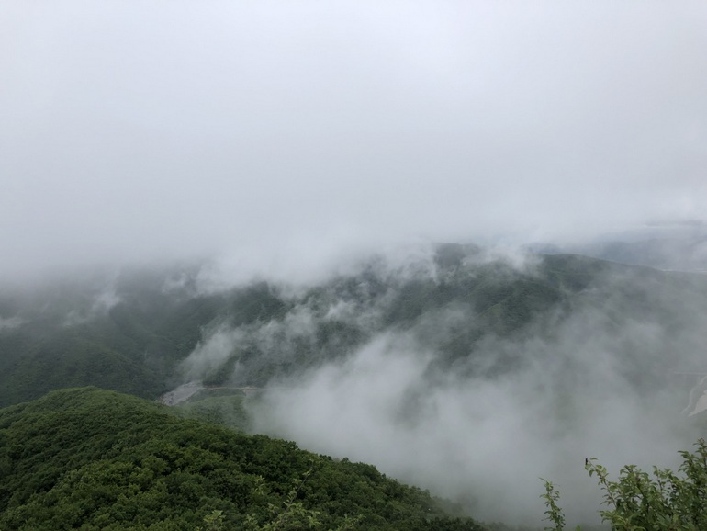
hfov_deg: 63.4
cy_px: 266
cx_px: 354
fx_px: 572
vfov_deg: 49.8
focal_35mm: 28
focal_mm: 3.99
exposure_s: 1/2667
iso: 20
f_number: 1.8
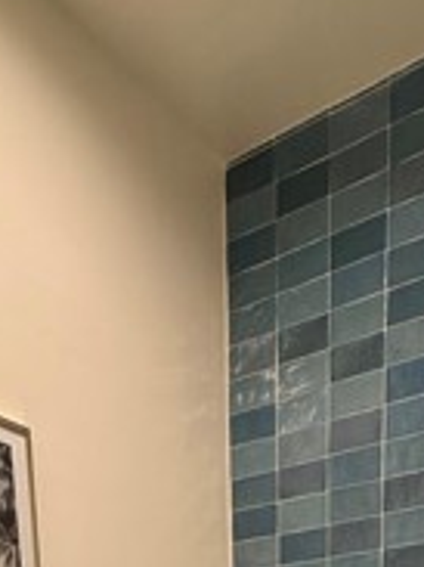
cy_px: 967
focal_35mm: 49
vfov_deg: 23.8
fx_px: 801
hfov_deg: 29.1
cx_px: 325
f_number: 2.2
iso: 250
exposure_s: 1/60
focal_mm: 2.22
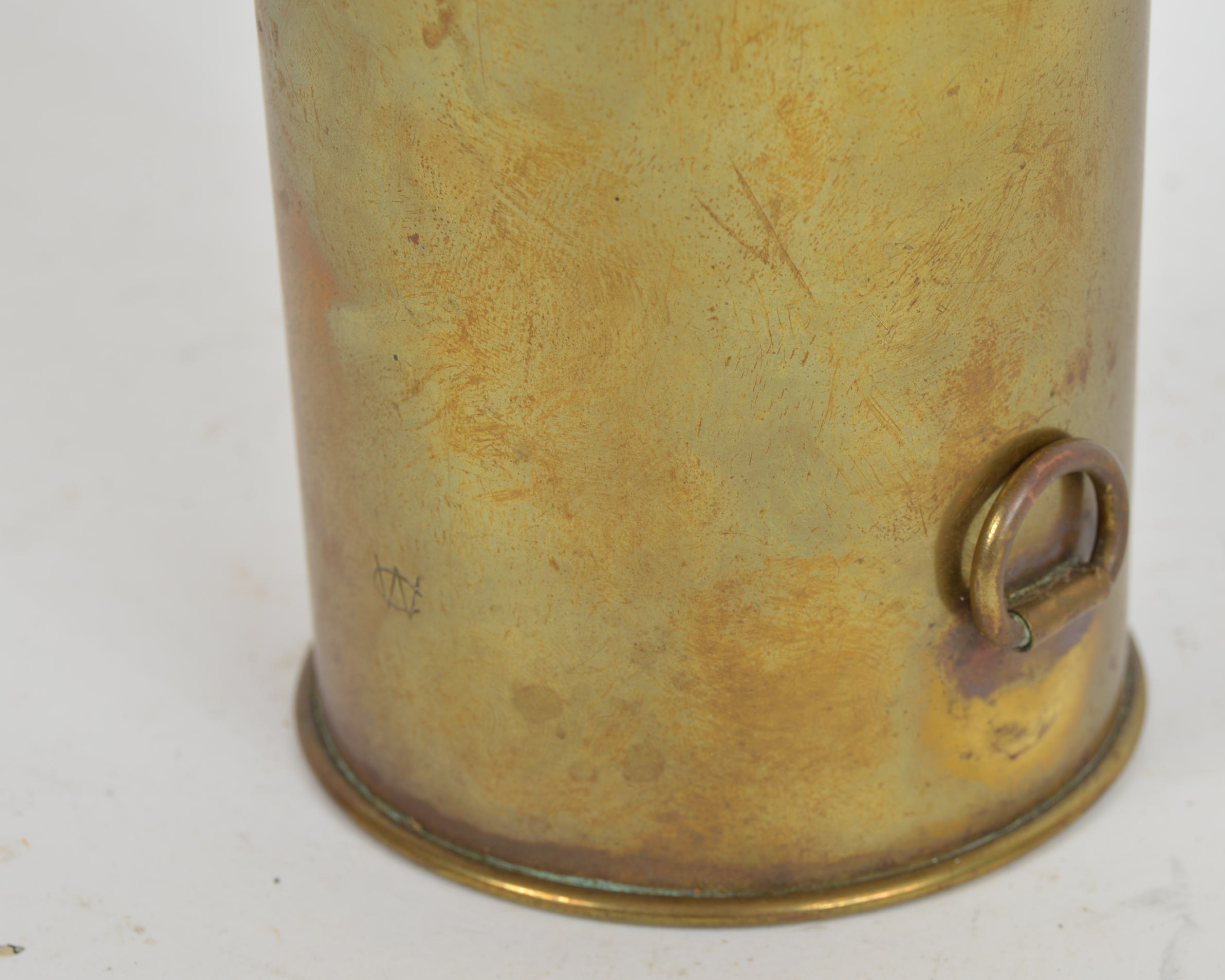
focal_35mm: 98
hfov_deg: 19.6
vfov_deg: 15.8
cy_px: 495
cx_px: 708
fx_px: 3539
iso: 100
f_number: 9
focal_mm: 55
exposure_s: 1/80
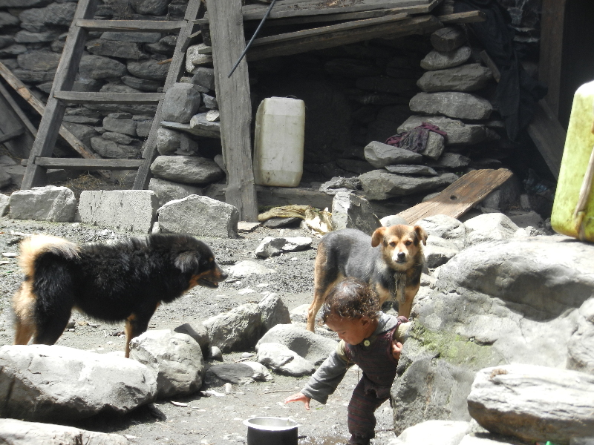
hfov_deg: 16.0
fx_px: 2111
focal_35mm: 123
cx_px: 297
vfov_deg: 12.0
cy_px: 222
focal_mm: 22.2
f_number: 5.1
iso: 160
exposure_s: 1/200
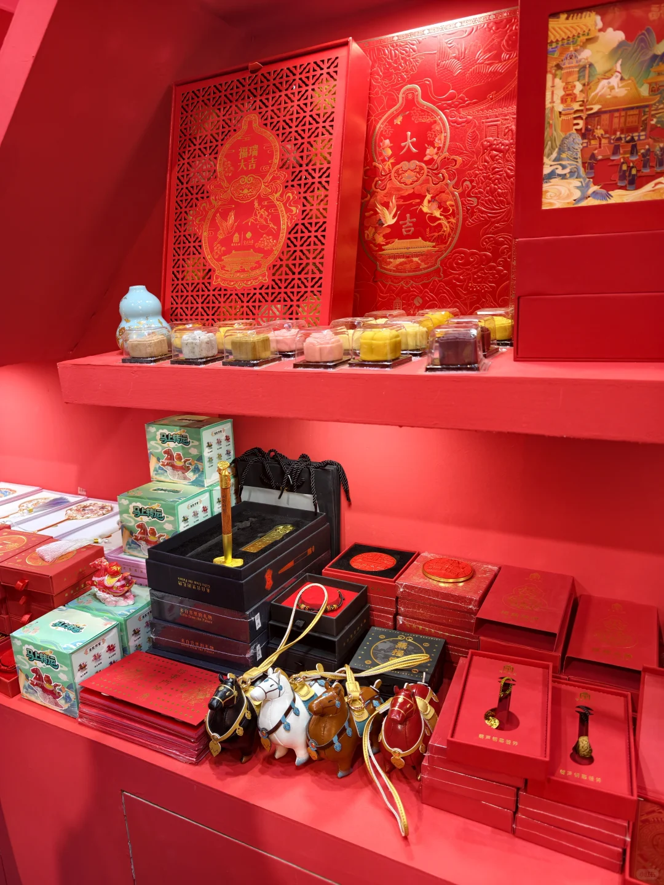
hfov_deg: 56.8
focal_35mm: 24
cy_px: 442
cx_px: 332
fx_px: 614
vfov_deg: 71.6
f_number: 1.57
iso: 75
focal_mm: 7
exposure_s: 1/100
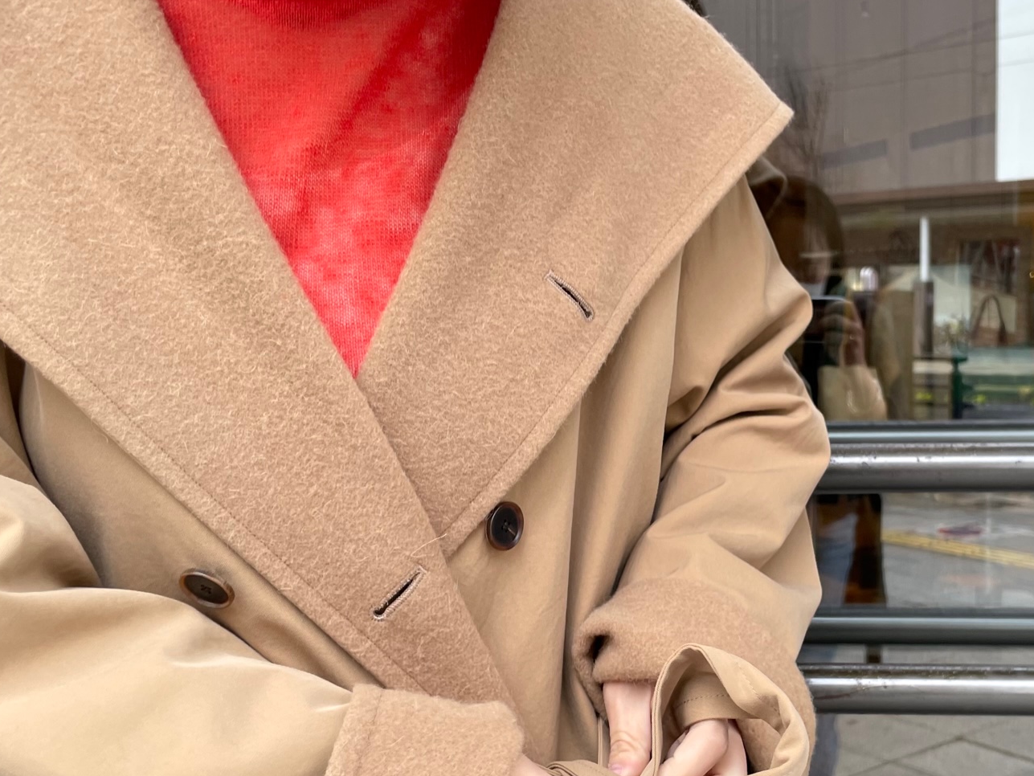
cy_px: 507
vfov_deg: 38.3
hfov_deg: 48.9
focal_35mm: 37
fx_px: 1106
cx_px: 725
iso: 50
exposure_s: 1/121
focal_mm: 4.2
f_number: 1.6
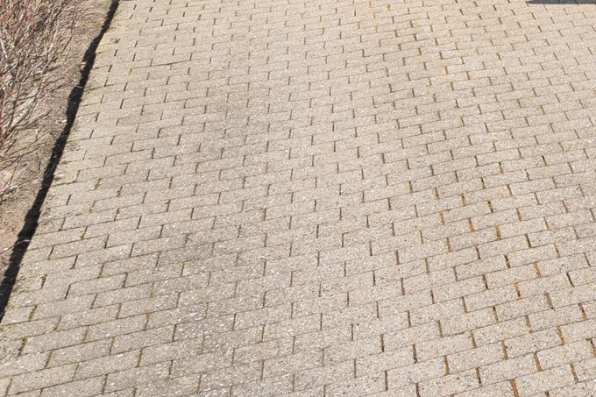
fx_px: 1241
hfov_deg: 21.0
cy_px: -350
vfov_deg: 15.3
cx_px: 987
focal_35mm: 75
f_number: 8
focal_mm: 17
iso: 80
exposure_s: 1/160
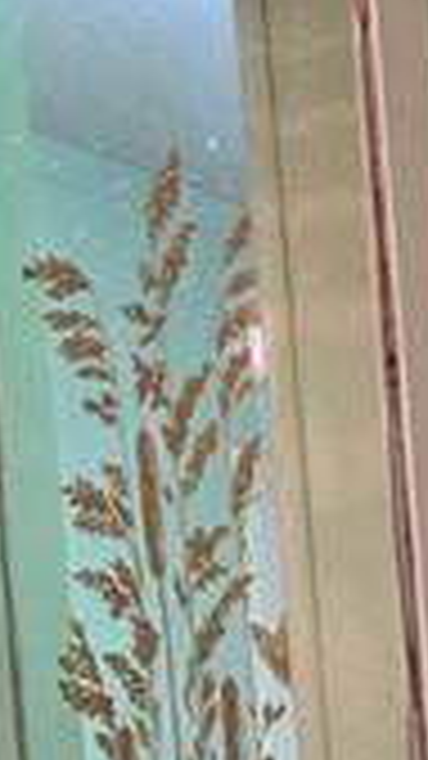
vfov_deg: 12.6
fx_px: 3068
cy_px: 1462
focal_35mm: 152
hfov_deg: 6.4
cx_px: 1753
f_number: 1.7
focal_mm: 6.3
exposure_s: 1/120
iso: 250
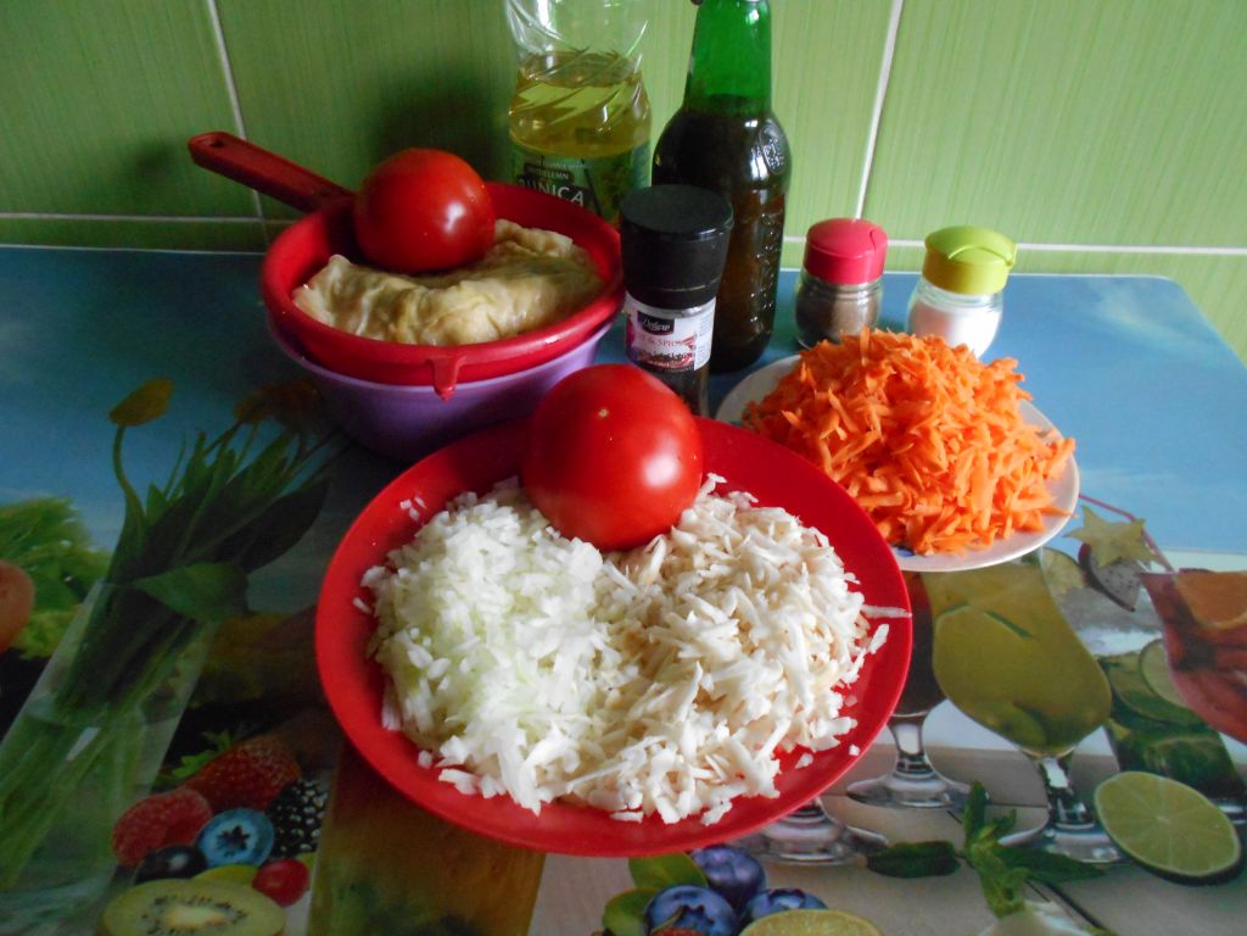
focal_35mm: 26
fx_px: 937
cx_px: 624
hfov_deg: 67.3
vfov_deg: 53.1
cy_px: 468
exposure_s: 1/80
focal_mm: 4.6
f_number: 3.2
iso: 800
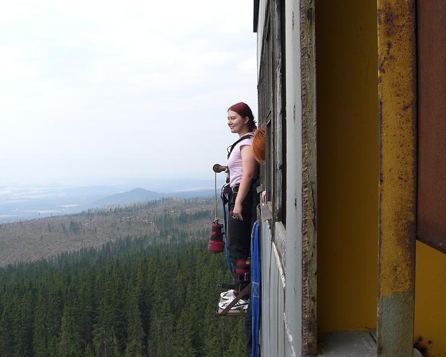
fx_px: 528
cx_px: 222
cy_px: 178
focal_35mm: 40
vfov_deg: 37.3
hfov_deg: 45.8
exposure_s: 1/320
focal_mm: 6.3
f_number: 4.4
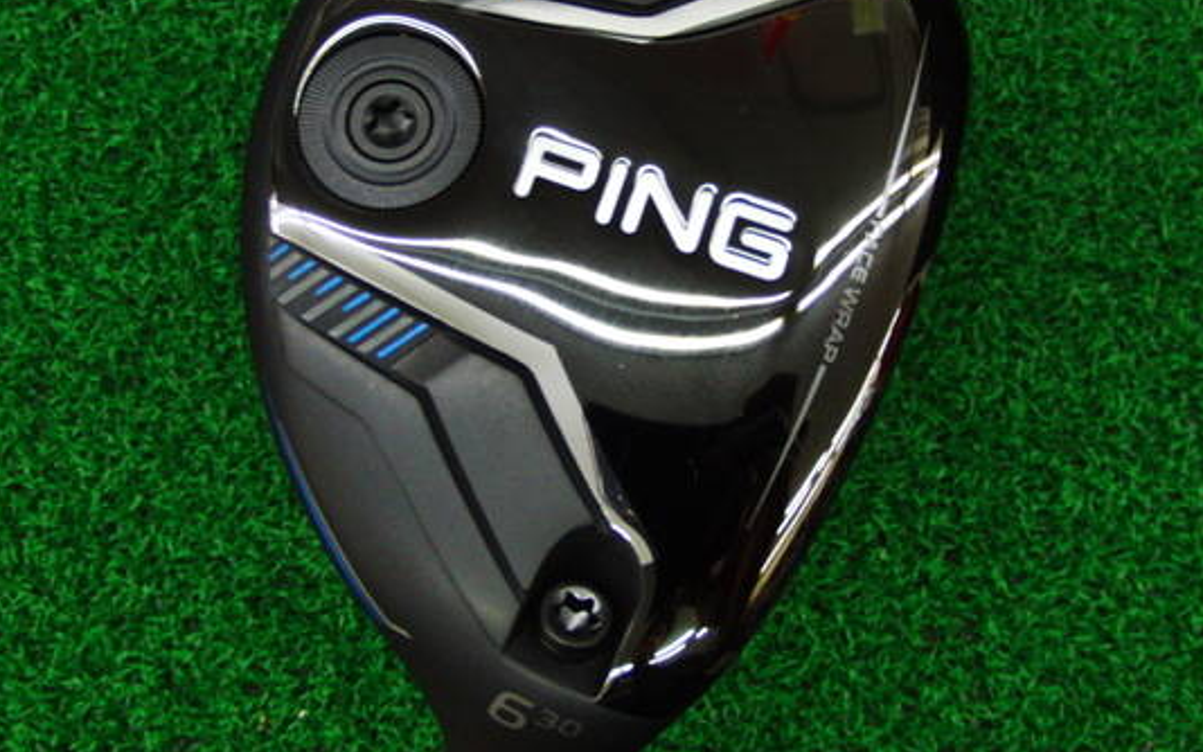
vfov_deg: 27.3
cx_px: 667
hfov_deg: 42.6
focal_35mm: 47
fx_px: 1541
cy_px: 272
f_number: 3.6
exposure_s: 1/80
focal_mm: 6.42
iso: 400
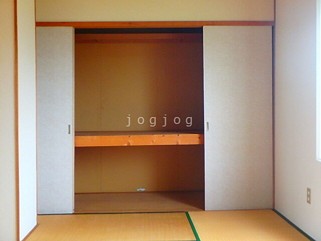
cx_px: 160
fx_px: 362
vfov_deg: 36.8
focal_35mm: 39
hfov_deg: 47.9
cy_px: 120
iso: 400
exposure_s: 1/40
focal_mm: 6.9
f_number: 5.1
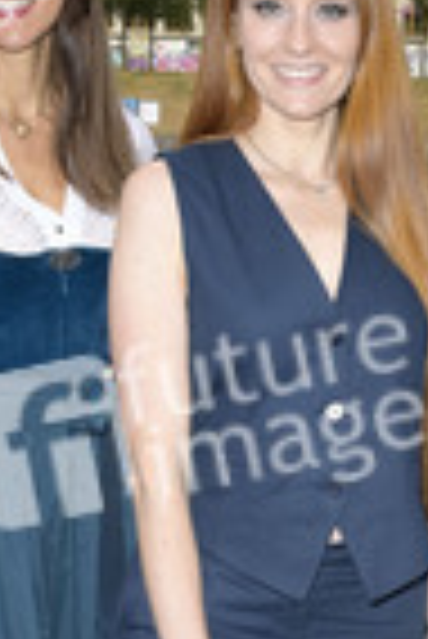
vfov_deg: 14.9
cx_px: 324
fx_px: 2401
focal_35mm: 135
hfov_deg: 10.2
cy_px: 648
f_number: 13
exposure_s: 1/200
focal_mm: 48
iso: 640
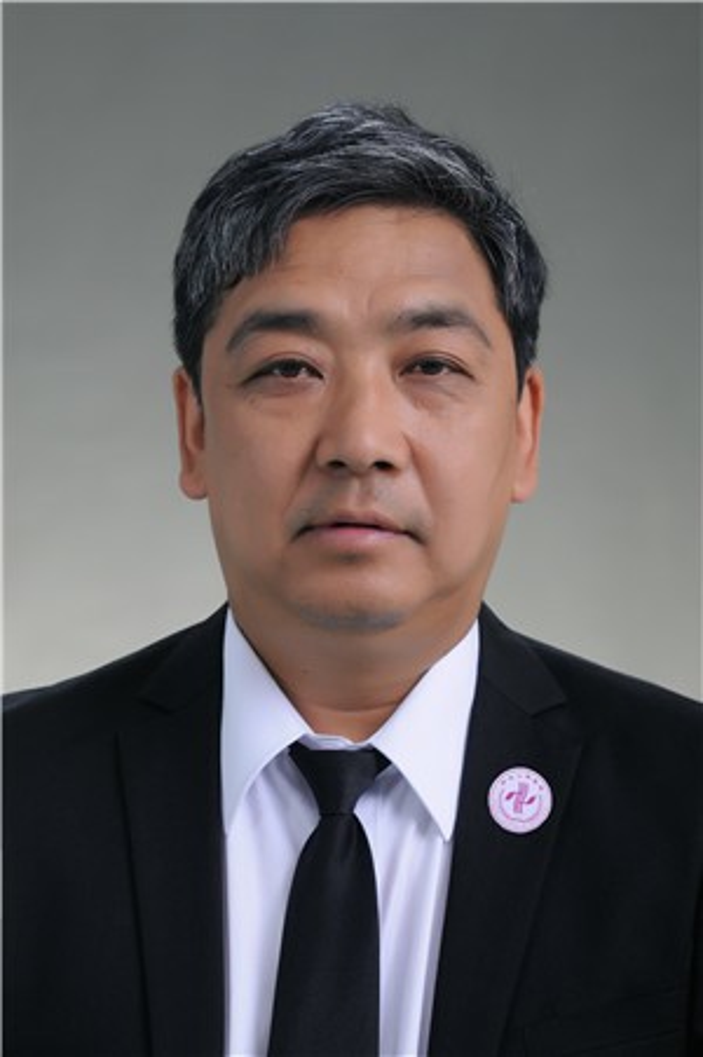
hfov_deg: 10.7
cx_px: 352
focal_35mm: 128
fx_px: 3740
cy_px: 528
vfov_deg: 16.1
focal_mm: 85
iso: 160
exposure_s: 1/125
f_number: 5.6
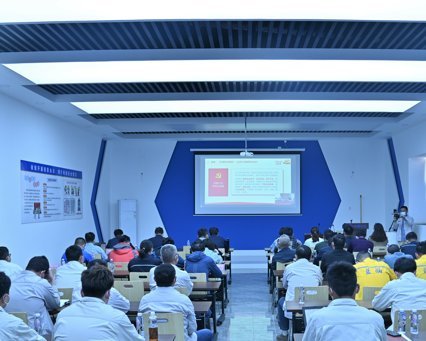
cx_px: 257
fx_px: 479
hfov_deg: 47.6
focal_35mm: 38
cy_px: 211
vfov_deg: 38.9
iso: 250
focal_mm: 24
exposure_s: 1/40
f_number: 4.5
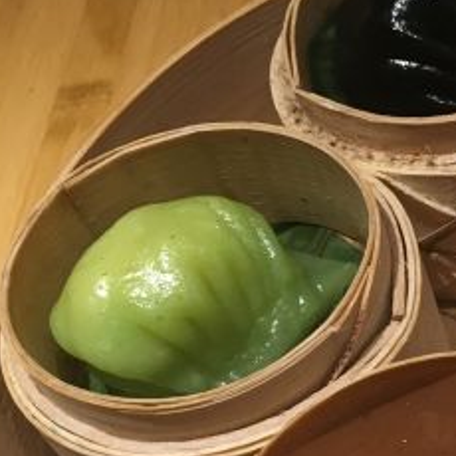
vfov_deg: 21.8
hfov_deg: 20.5
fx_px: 1162
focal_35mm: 78
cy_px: 384
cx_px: 577
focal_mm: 4.15
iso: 100
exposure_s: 1/33
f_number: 2.2
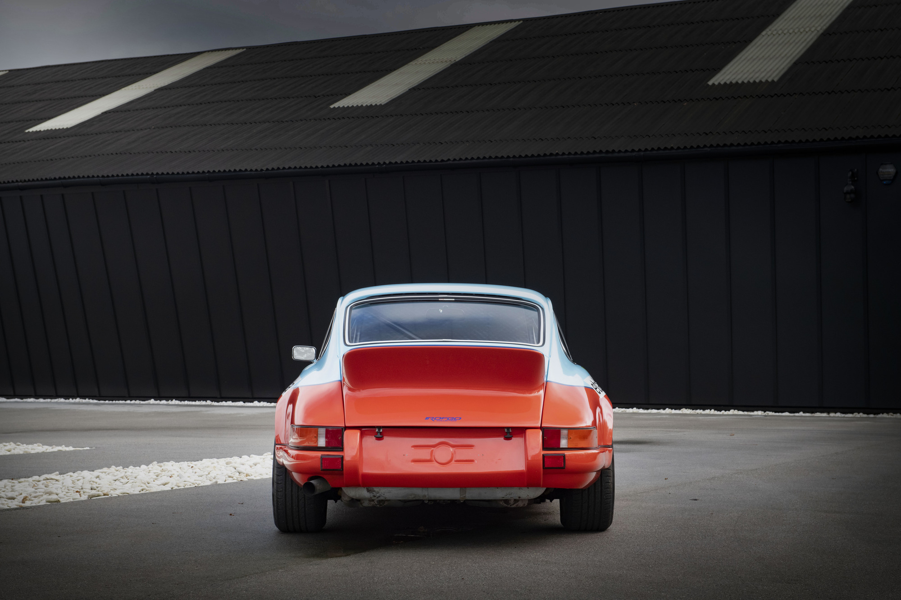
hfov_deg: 30.5
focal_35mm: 66
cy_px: 300
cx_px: 450
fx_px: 1652
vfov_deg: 20.6
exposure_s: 1/100
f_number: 6.3
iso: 1000
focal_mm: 66
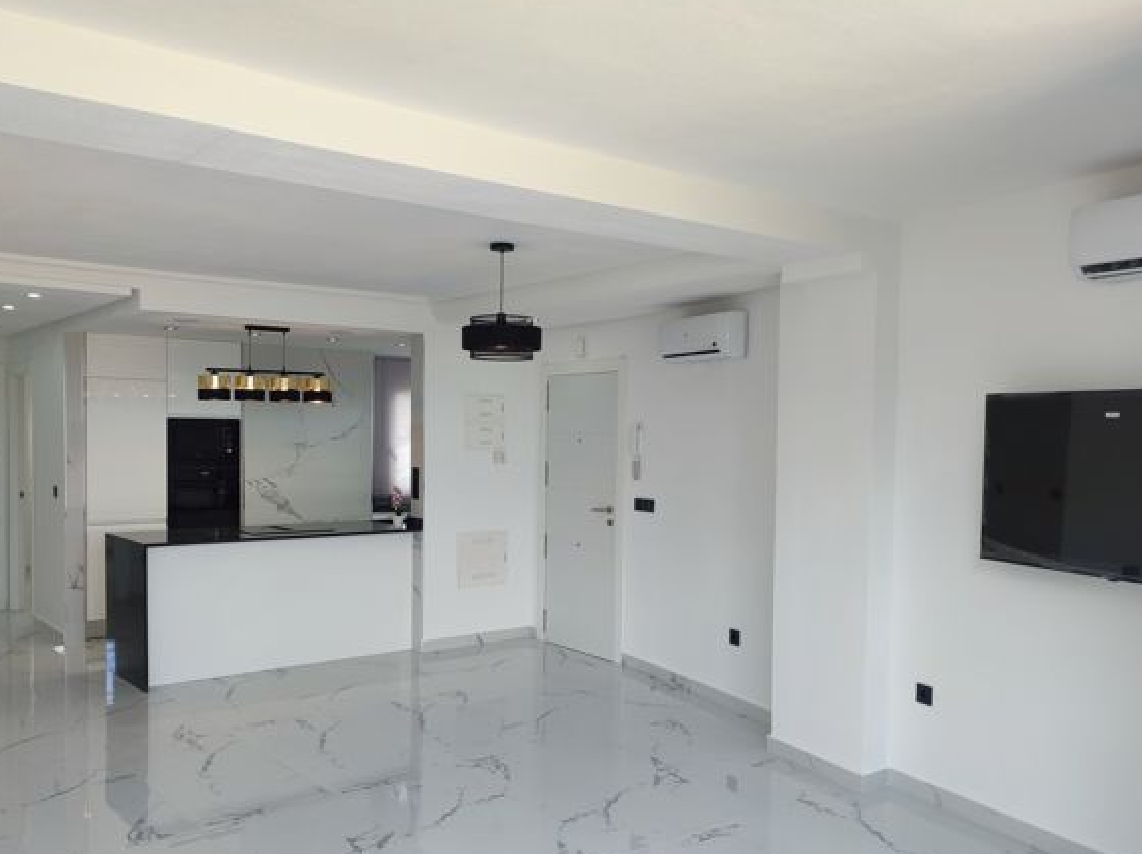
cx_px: 521
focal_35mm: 30
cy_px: 478
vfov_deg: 46.6
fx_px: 989
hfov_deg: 59.9
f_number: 1.89
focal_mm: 5.89
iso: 53
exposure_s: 1/50
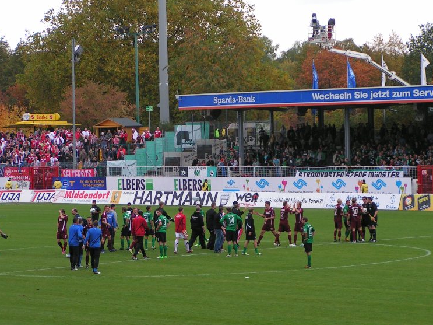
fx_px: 1763
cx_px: 202
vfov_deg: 10.5
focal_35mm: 141
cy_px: 152
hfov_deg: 14.0
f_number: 3.5
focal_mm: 20
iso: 50
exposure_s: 1/160
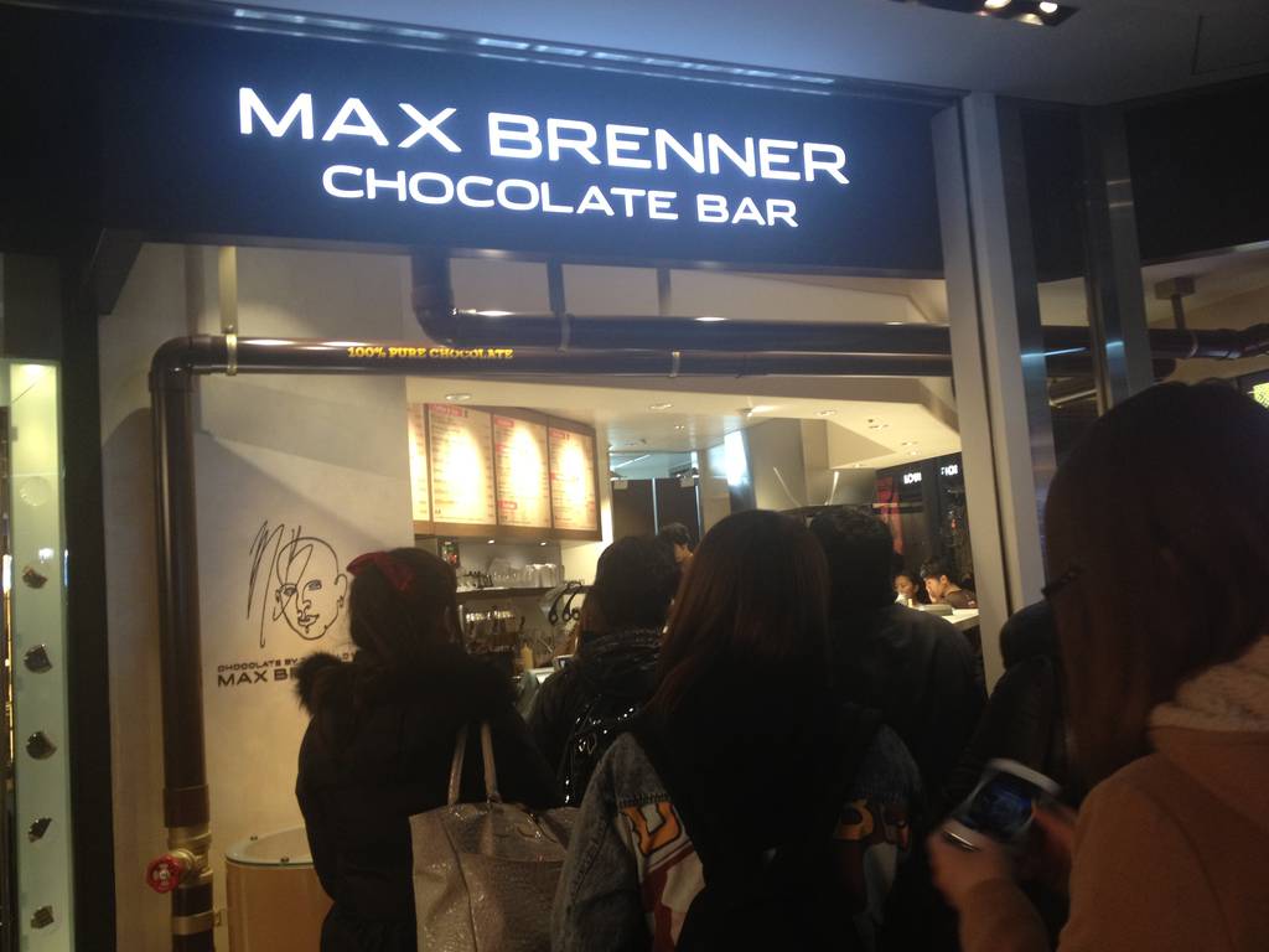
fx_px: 1283
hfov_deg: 52.6
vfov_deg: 40.7
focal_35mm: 35
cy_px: 476
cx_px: 634
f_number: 2.4
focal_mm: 4.28
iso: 125
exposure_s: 1/20
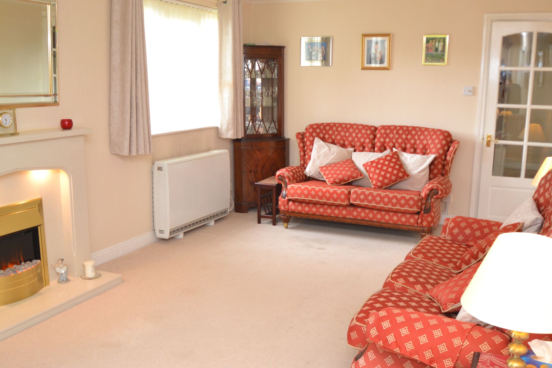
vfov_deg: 36.9
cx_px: 276
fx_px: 552
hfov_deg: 53.1
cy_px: 184
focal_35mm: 36
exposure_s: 1/60
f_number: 4.5
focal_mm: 24
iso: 1000
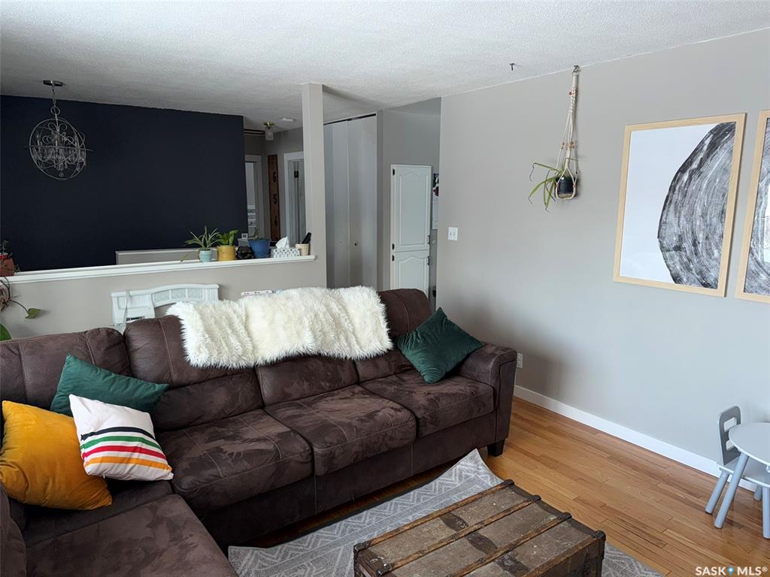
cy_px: 288
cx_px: 385
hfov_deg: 71.6
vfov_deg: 56.8
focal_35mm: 24
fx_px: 534
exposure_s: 1/121
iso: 100
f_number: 1.78
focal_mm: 6.76
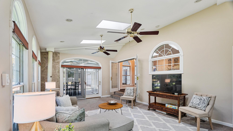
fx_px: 99
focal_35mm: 16
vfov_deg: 66.4
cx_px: 116
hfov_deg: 99.4
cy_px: 79
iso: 640
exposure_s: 1/4
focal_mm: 10
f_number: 8
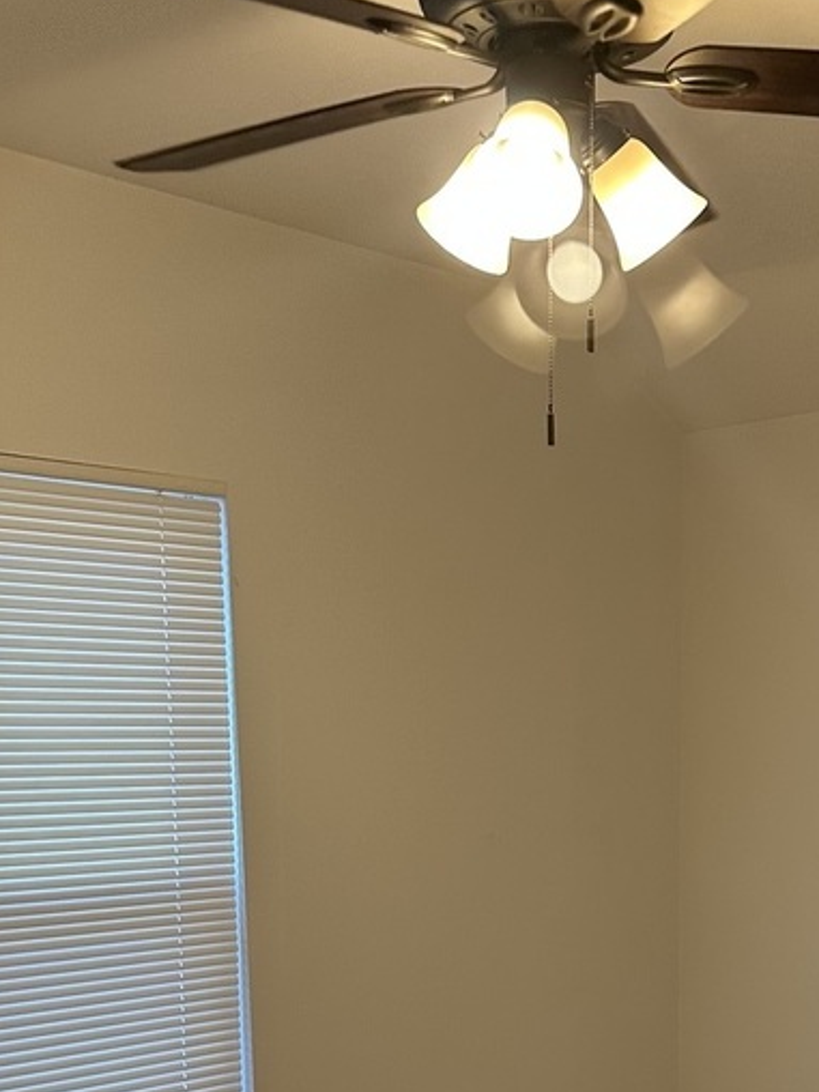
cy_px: 991
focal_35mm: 51
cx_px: 662
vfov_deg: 35.2
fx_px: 1609
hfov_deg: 27.9
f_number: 1.78
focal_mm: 6.86
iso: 200
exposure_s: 1/120
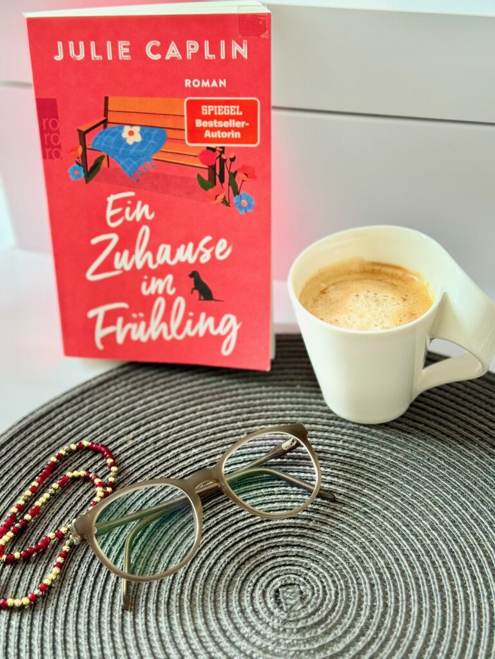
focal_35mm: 48
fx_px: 915
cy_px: 330
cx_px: 248
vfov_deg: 39.7
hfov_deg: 30.3
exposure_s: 1/60
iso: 125
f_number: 1.78
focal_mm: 6.76
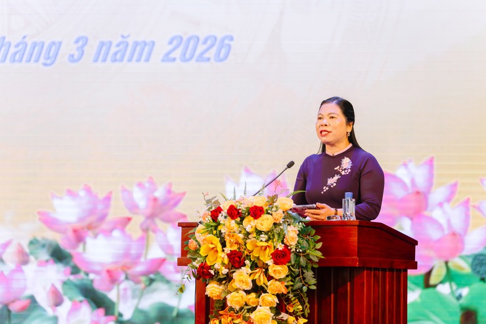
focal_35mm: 137
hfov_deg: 15.0
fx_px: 1850
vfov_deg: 10.0
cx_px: 243
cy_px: 162
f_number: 3.5
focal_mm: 137
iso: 640
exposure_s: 1/160
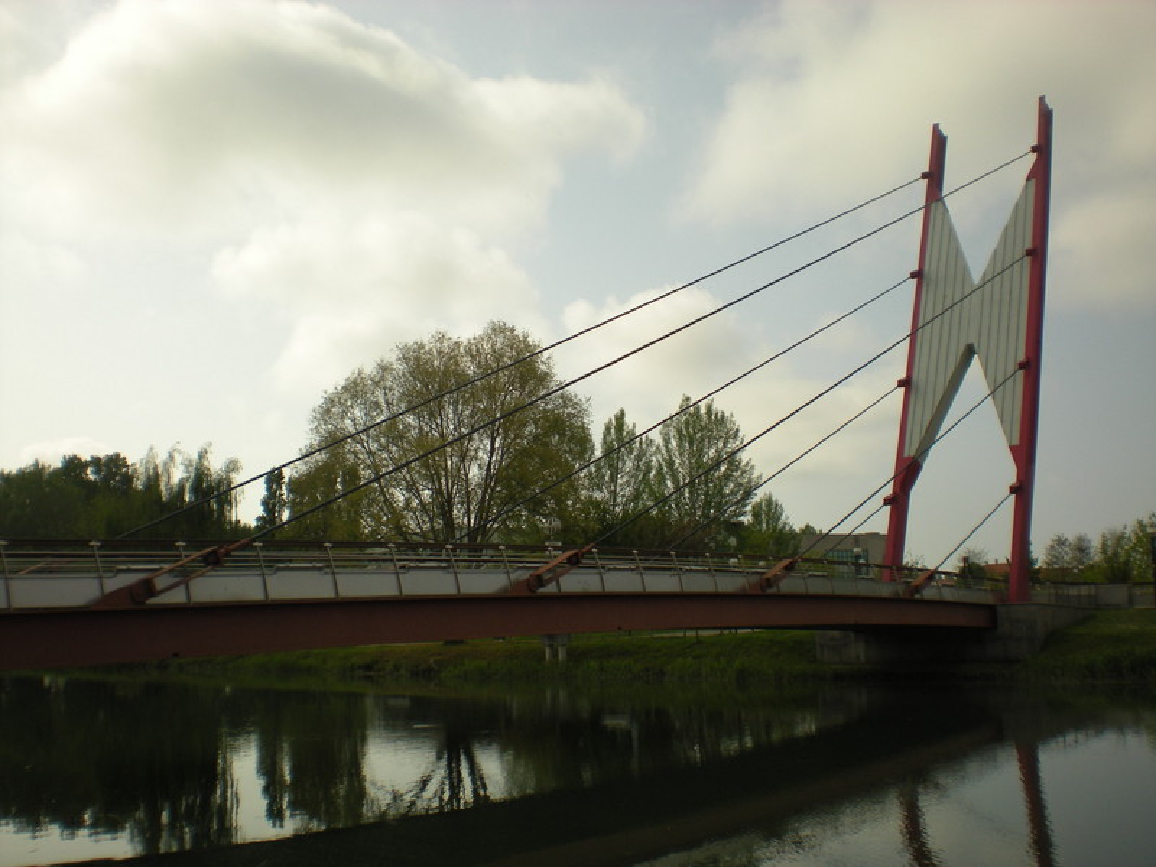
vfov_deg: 37.7
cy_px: 434
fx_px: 1269
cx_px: 578
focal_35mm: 38
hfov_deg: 49.0
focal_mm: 6.3
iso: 64
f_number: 4.6
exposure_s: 1/772
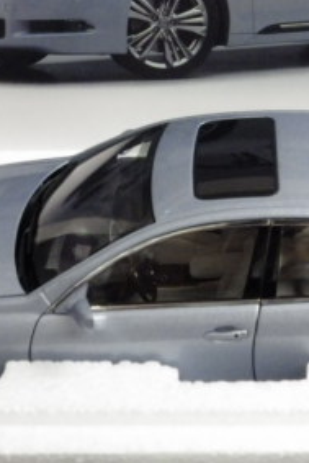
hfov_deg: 16.9
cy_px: 105
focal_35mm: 80
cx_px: 257
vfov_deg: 25.0
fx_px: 1029
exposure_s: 1/50
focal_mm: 6.2
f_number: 3.4
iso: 800
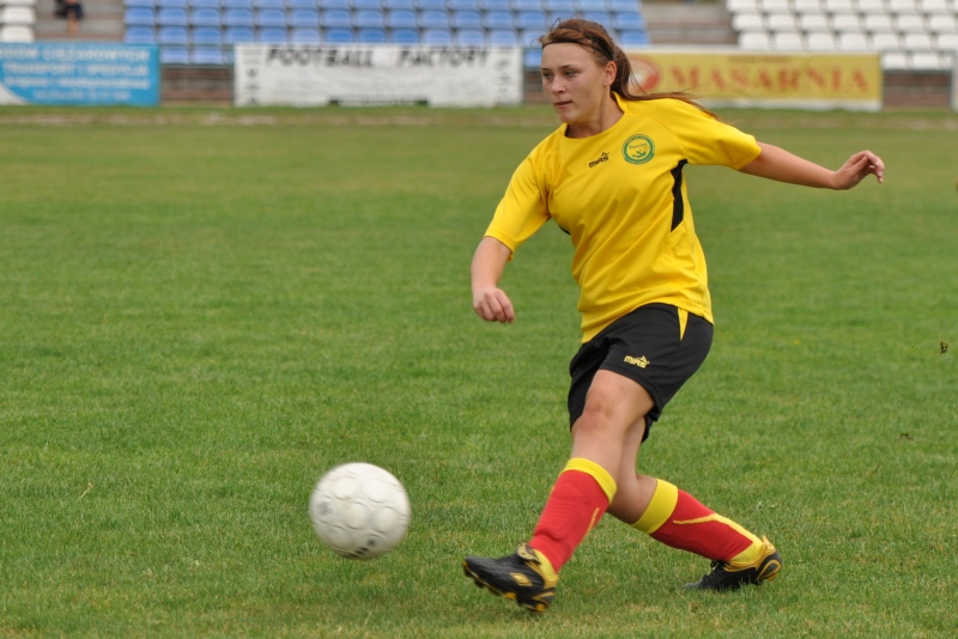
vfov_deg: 9.6
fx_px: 3793
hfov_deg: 14.4
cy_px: 320
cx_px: 479
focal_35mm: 142
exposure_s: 1/800
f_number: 3.5
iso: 200
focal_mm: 95
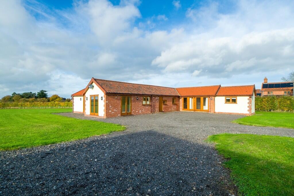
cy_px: 98
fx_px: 147
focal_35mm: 18
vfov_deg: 67.3
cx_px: 147
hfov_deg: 90.0
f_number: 9
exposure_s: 1/250
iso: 160
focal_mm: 11.8
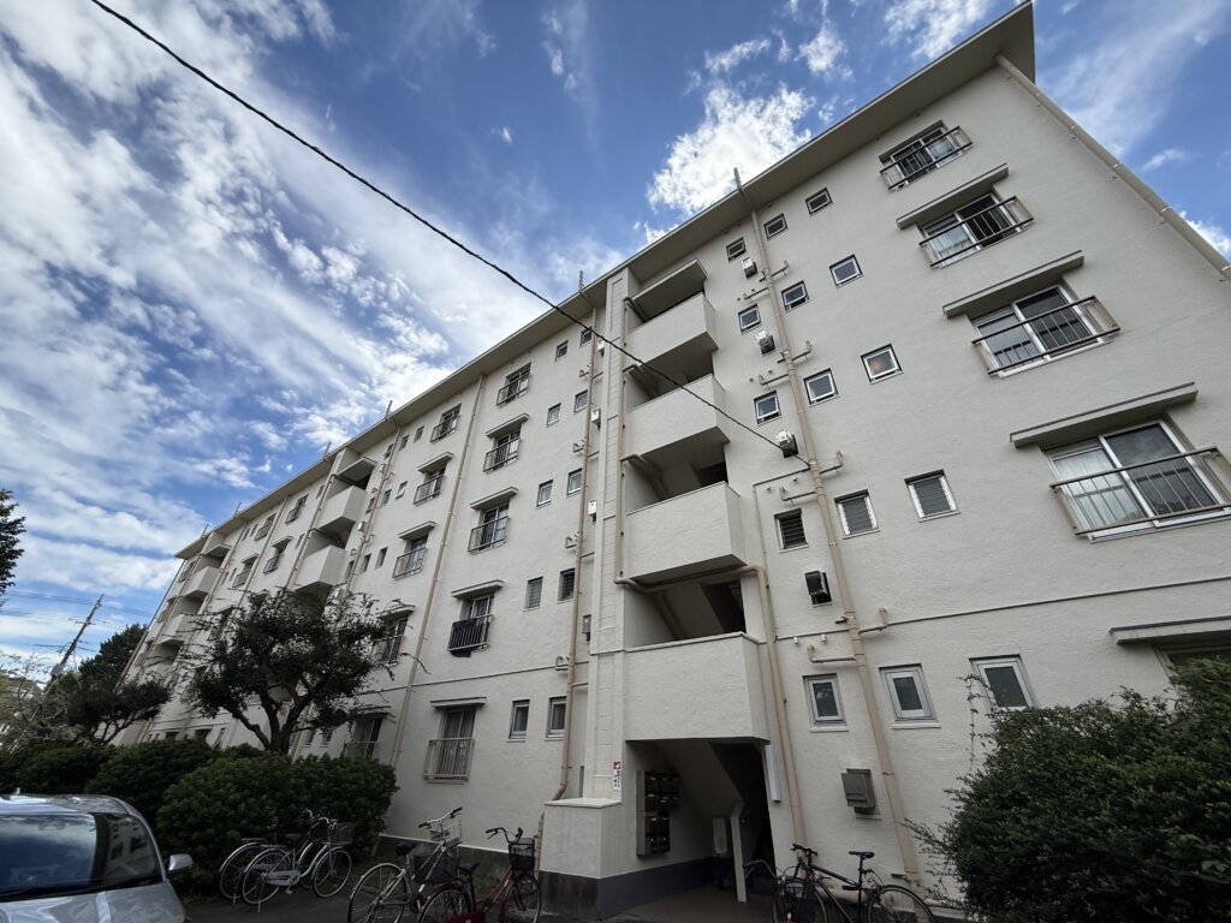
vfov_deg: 85.7
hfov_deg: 102.1
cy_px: 462
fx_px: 498
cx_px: 616
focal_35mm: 14
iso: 64
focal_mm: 2.22
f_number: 2.2
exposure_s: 1/2410
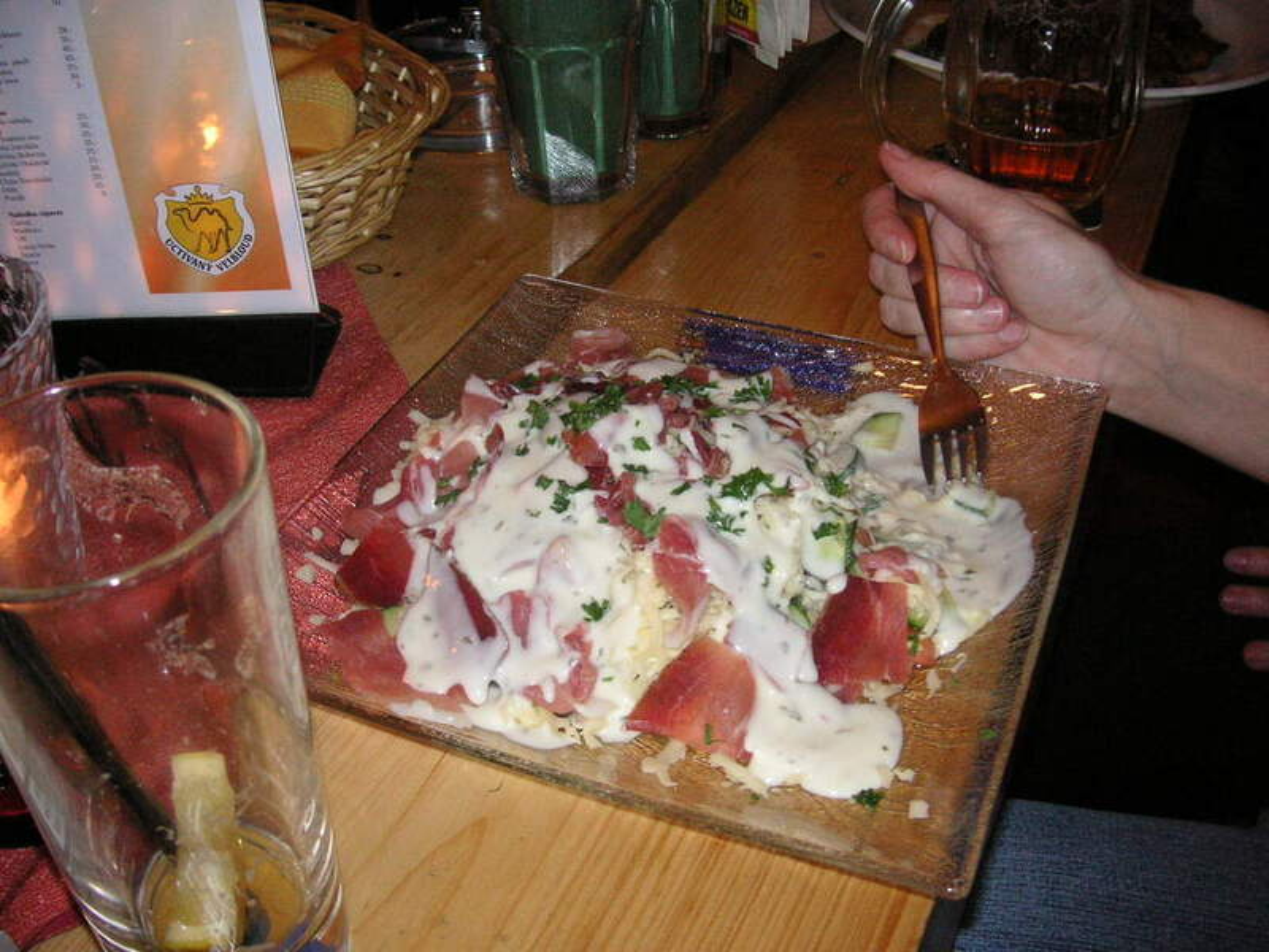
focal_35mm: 37
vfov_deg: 38.7
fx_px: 1356
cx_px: 634
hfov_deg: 50.1
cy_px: 476
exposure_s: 1/45
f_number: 2.8
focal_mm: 6.1
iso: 160
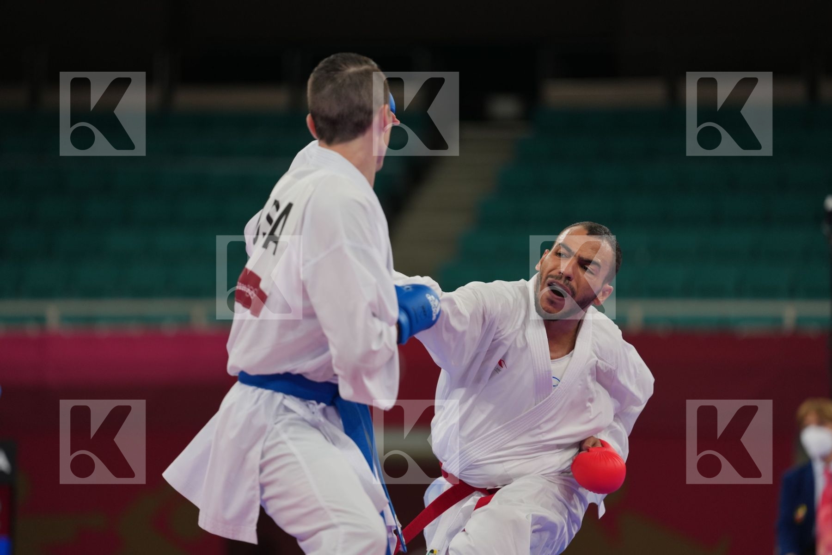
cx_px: 416
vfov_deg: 6.9
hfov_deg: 10.3
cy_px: 278
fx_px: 4622
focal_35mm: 200
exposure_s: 1/1000
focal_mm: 200
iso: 500
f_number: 2.8
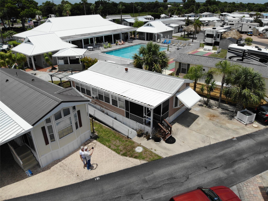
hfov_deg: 71.6
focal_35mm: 24
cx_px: 134
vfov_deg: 56.8
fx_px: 186
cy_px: 100
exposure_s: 1/2295
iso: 101
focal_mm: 4.5
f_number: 2.8
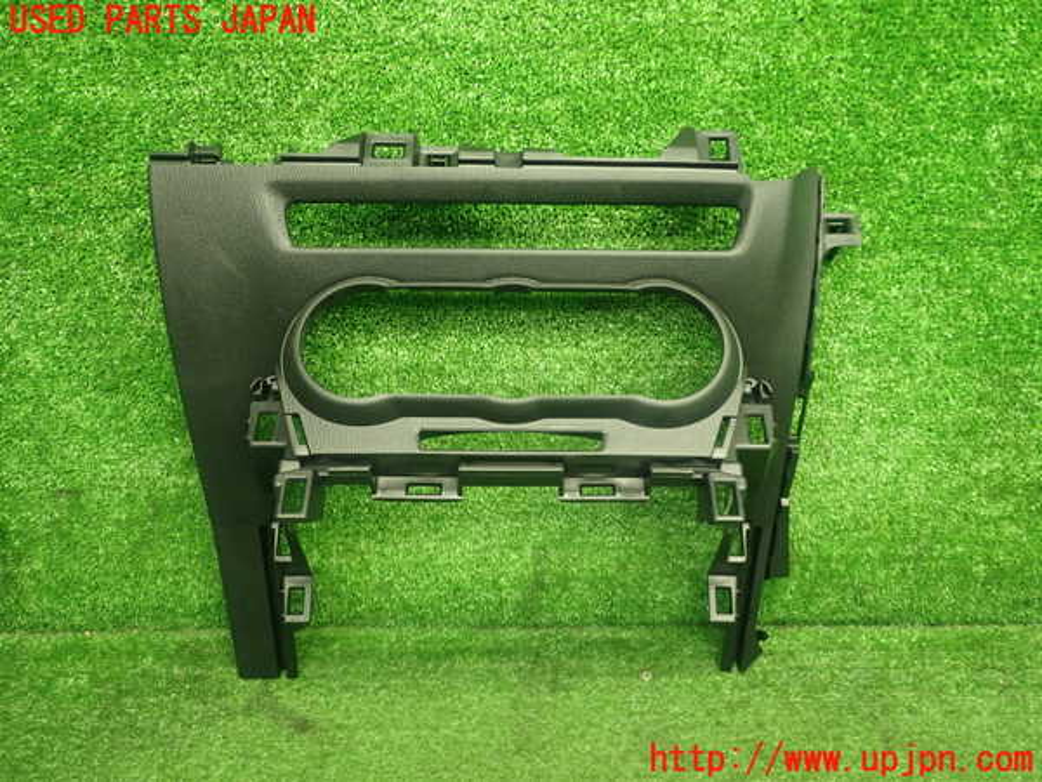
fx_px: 903
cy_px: 391
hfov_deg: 60.0
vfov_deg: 46.8
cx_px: 521
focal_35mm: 30
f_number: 2.3
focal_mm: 5.4
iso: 320
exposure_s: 1/30
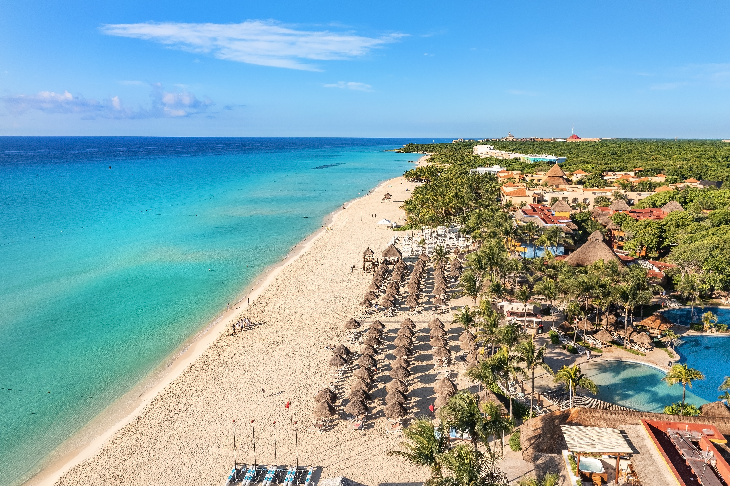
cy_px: 243
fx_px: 568
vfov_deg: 46.4
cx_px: 365
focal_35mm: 28
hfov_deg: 65.5
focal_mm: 10.26
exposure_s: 1/120
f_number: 5
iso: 100
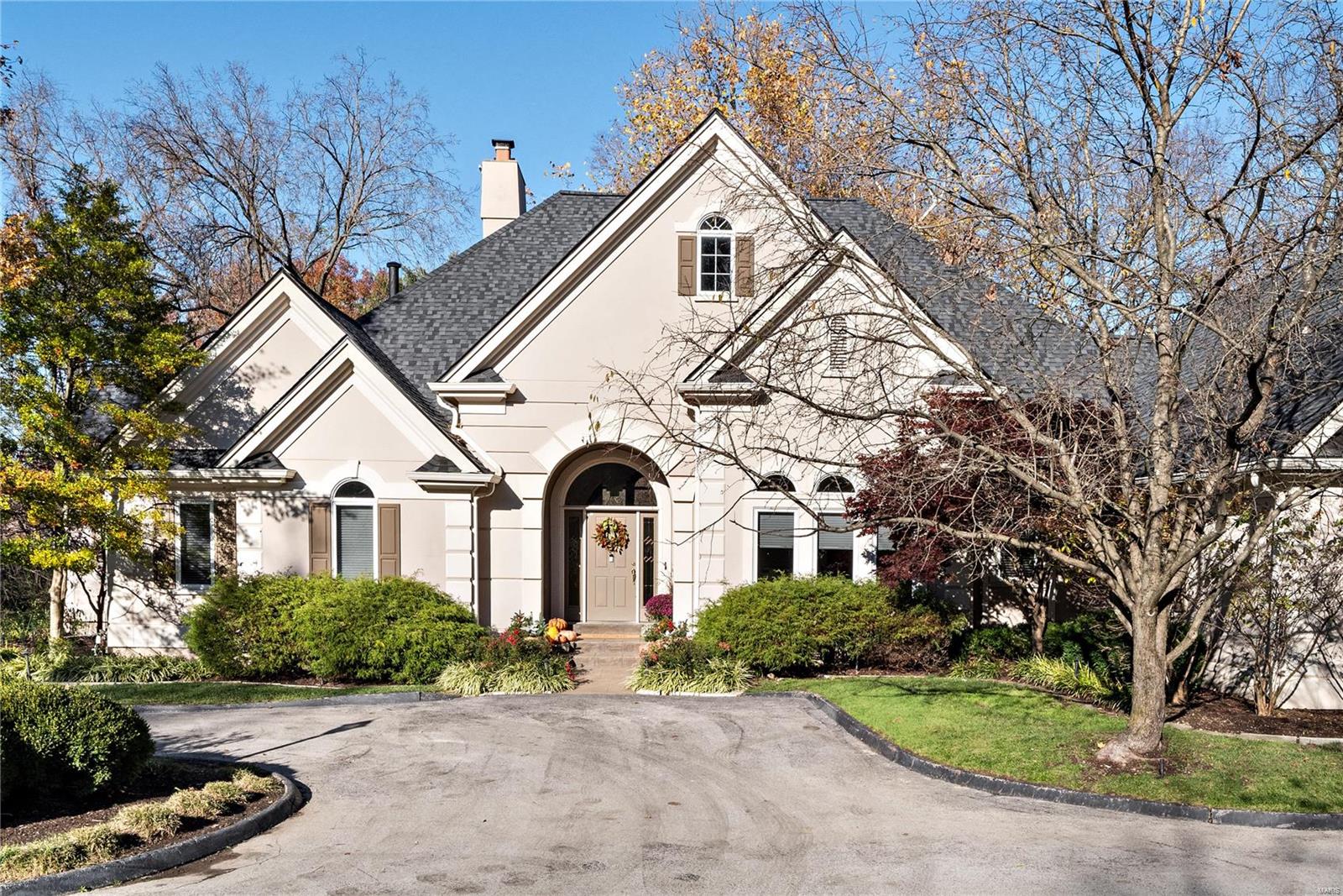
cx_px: 672
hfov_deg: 61.9
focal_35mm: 30
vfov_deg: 43.6
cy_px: 448
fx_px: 1119
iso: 400
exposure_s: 1/500
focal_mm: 15
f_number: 9
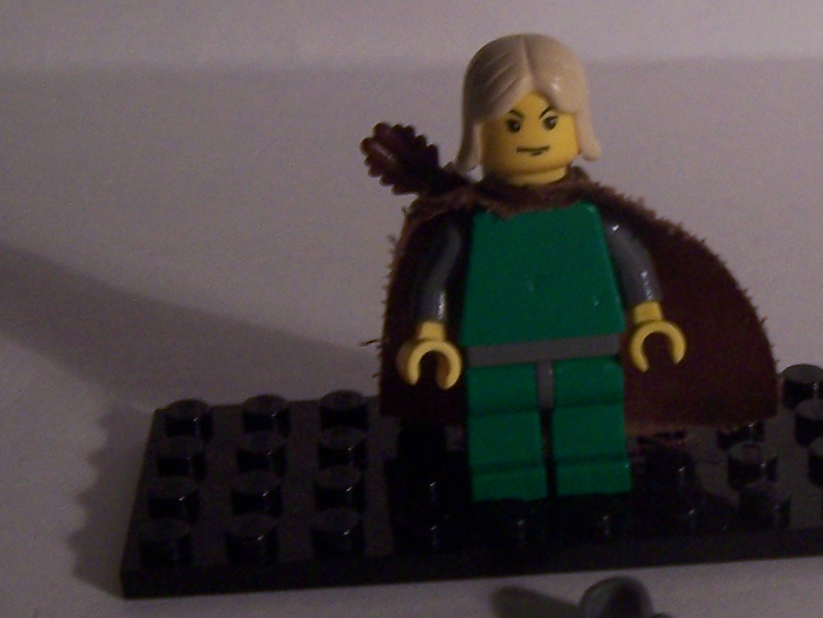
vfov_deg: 17.2
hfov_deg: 22.3
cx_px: 696
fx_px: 2045
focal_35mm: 86
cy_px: 377
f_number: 2.8
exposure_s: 1/20
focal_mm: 6.3
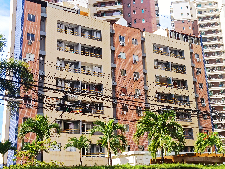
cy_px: 84
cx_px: 112
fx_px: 104
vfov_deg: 78.1
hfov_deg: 94.5
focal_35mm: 16
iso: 53
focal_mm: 5.59
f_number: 1.88
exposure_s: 1/1135
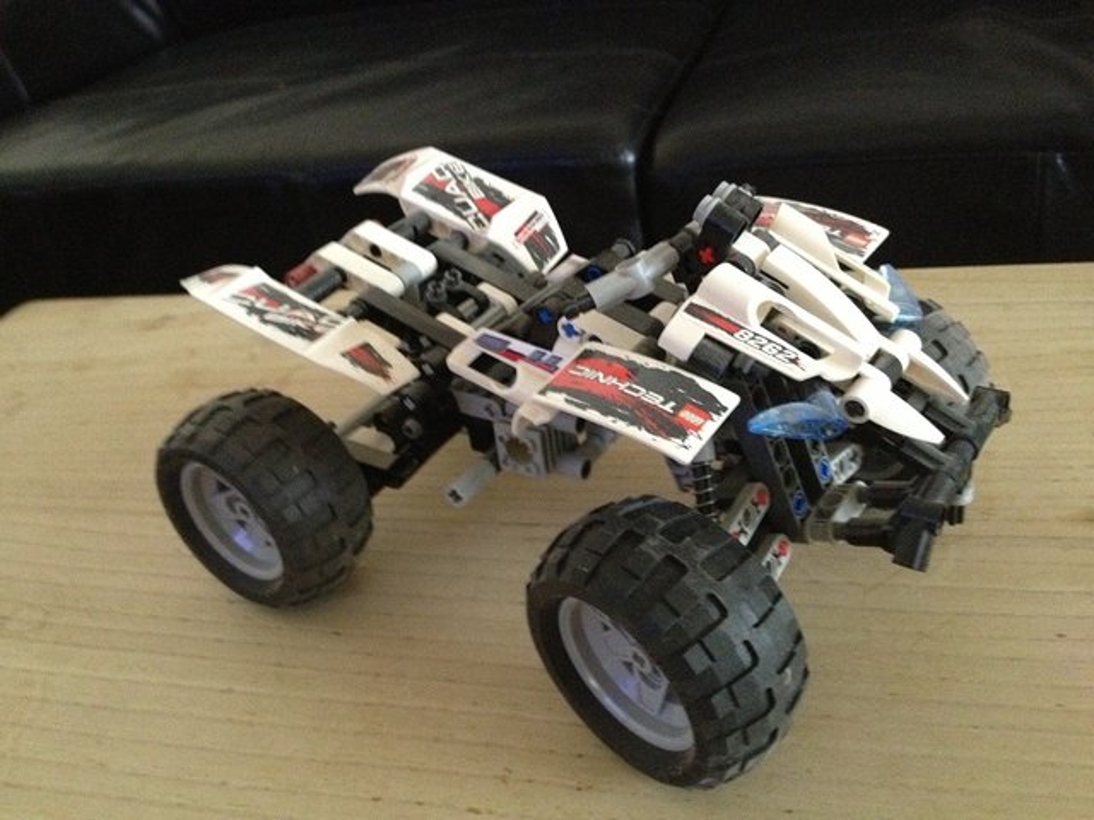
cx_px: 547
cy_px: 410
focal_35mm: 35
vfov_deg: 40.7
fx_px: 1106
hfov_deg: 52.6
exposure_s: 1/15
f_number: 2.4
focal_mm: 4.28
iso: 640
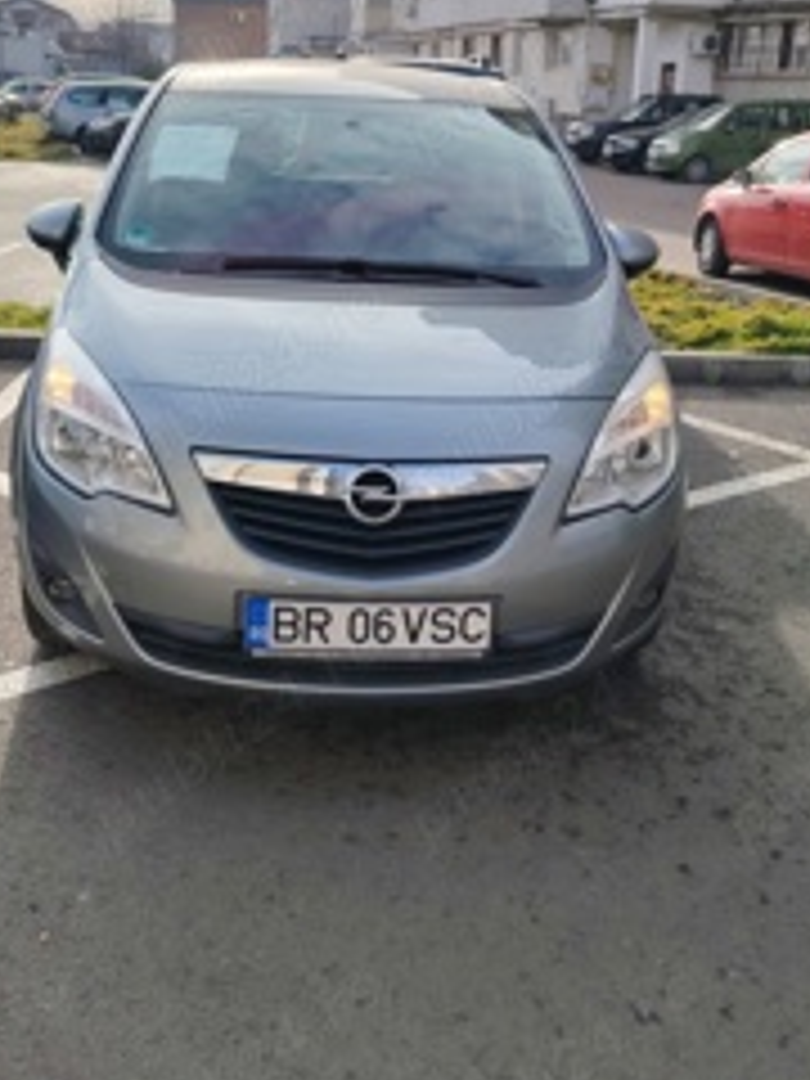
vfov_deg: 46.7
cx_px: 396
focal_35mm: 40
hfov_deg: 36.0
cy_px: 464
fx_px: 1248
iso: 100
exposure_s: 1/782
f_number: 1.75
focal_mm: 5.25
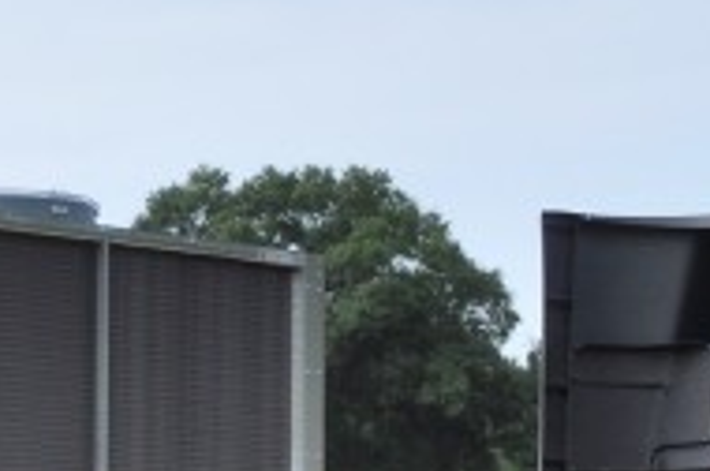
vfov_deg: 7.0
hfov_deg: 9.3
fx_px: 3820
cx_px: -1095
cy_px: 658
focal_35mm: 194
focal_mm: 24
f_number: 14
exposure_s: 1/200
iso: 200
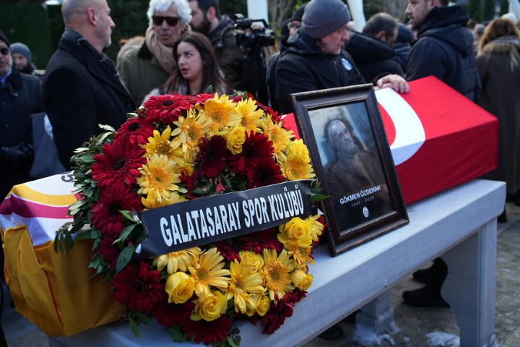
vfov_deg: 37.9
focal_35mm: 35
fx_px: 506
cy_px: 174
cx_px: 260
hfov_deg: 54.4
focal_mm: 35
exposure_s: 1/400
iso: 250
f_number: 4.5
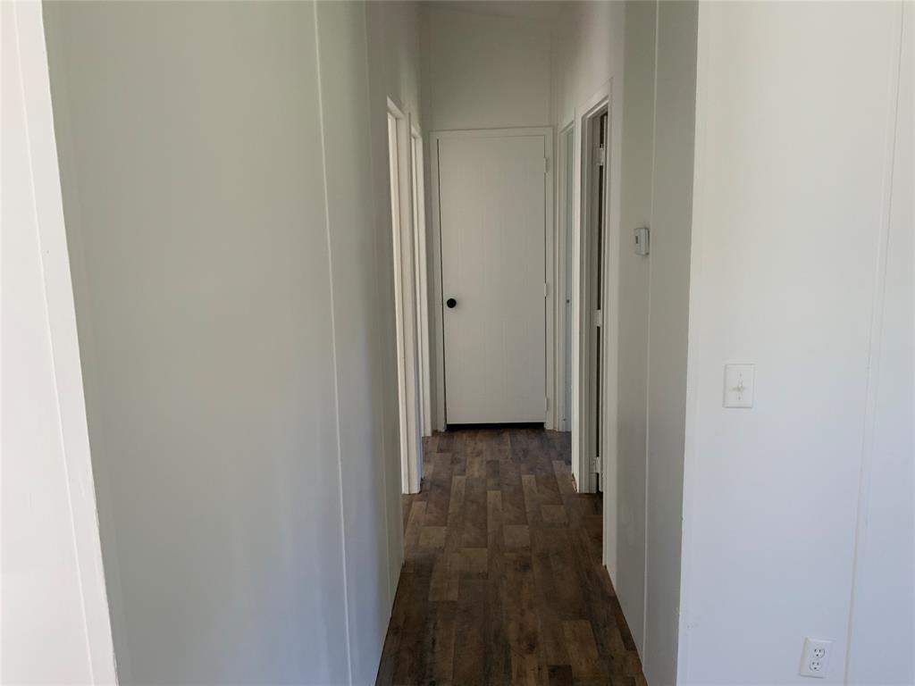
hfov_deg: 61.7
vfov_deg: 48.2
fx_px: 767
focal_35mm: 29
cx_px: 458
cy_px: 343
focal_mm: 3
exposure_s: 1/121
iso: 64
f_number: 1.8
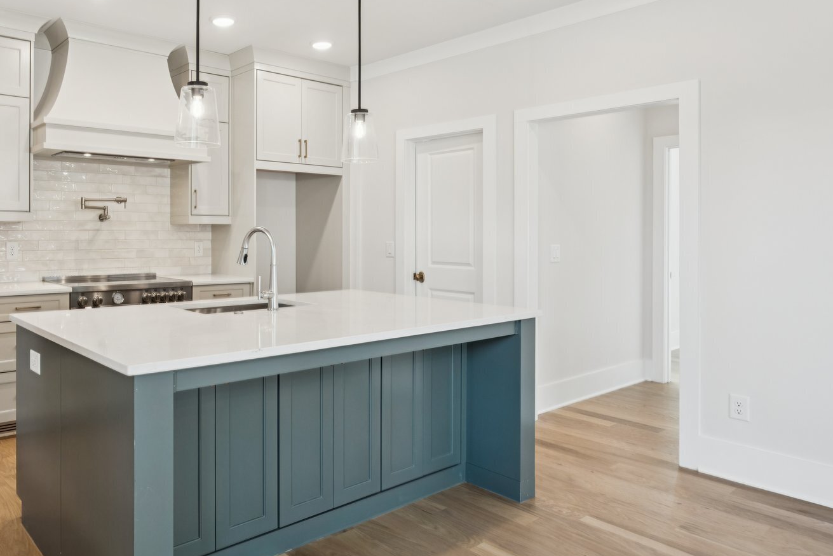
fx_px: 578
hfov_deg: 68.6
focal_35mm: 25
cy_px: 253
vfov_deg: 51.2
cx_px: 249
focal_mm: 16
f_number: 5.6
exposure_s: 1/100
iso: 400
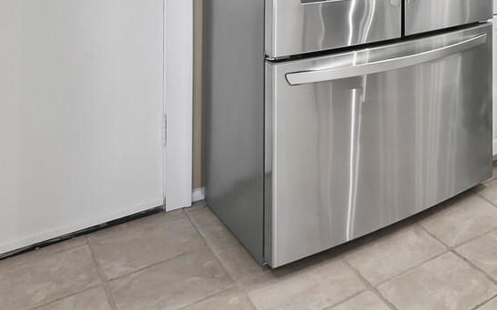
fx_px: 582
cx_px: 551
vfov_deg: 25.0
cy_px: -114
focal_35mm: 43
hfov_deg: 38.1
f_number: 11
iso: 400
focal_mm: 7
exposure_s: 1.3
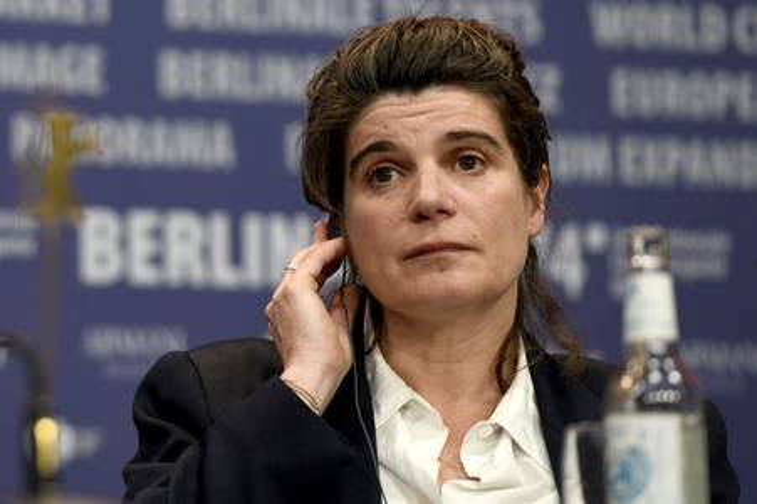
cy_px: 252
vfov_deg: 6.9
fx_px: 4202
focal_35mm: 200
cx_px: 378
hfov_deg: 10.3
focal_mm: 200
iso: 1250
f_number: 4
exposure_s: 1/400
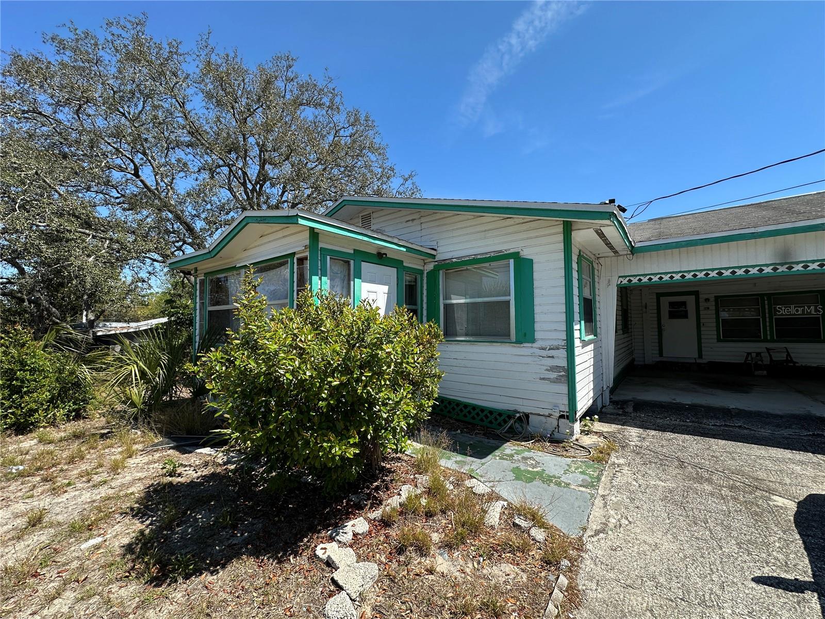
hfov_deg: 102.1
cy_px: 310
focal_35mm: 14
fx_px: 334
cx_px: 412
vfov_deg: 85.7
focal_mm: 2.22
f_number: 2.2
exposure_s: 1/1114
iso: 50
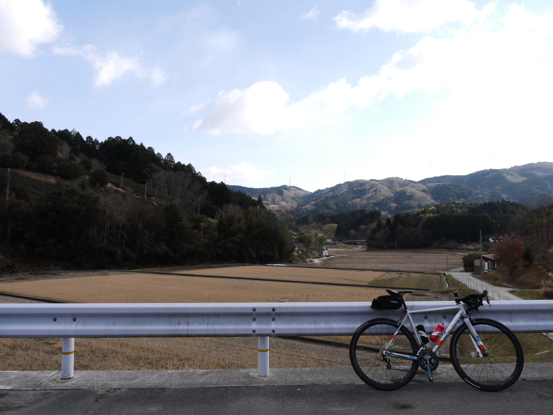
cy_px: 208
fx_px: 447
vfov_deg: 49.7
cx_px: 276
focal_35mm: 28
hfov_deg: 63.4
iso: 400
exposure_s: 1/500
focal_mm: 14
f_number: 9
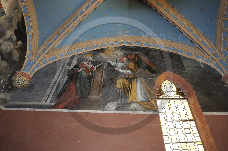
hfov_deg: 78.6
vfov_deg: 57.1
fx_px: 139
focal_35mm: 22
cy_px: 76
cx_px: 114
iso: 400
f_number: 5
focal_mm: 22
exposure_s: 1/40
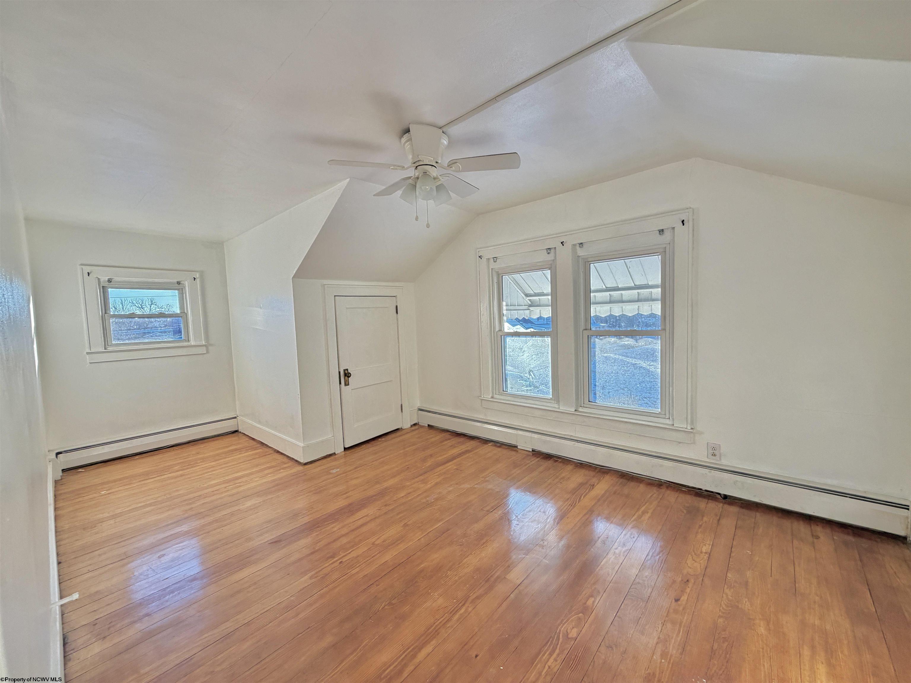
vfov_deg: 85.7
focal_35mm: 14
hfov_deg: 102.1
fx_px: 368
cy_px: 342
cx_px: 456
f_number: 2.2
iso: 250
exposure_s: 1/121
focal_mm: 2.22
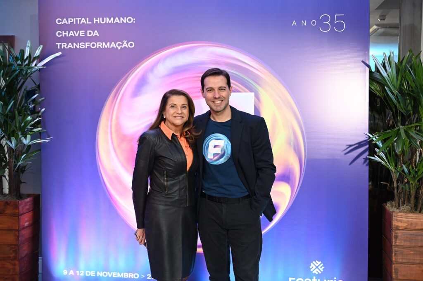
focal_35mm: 36
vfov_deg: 36.8
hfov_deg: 53.2
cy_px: 140
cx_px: 212
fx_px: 423
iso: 1600
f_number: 3.2
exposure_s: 1/125
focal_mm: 36
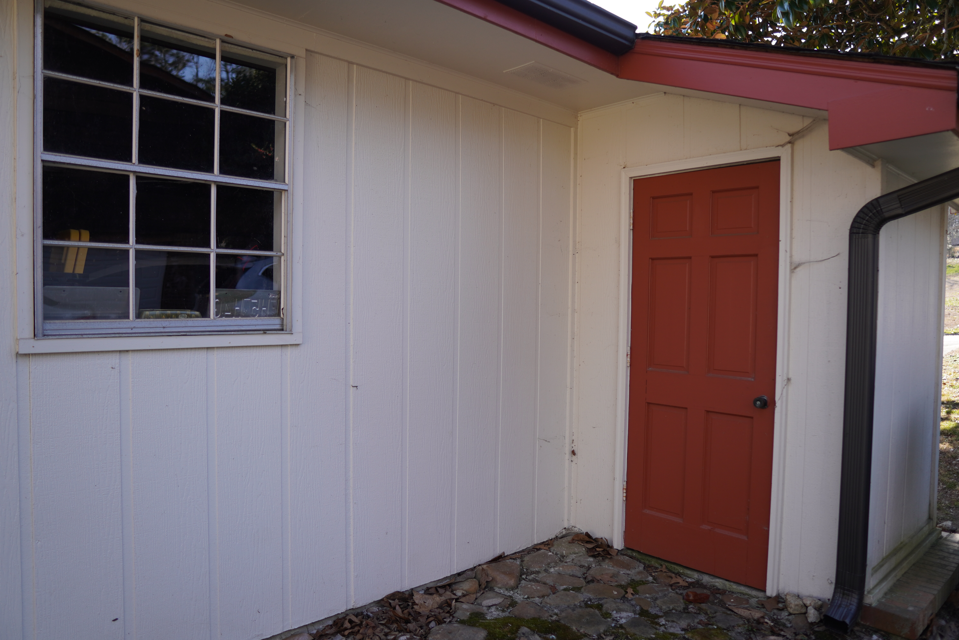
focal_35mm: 24
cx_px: 480
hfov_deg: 73.7
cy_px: 320
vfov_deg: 53.1
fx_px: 639
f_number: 1.6
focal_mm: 16
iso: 100
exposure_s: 1/1250
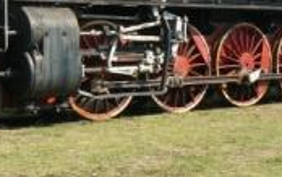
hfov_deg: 21.1
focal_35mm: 98
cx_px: 183
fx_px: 754
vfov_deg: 13.3
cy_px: 39
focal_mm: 6
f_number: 5.6
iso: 80
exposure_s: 1/200
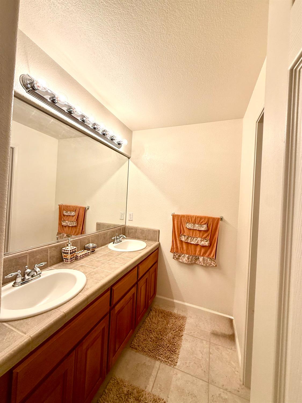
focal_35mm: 14
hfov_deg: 85.7
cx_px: 151
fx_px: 163
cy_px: 202
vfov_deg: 102.1
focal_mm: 2.22
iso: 80
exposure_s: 1/120
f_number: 2.2
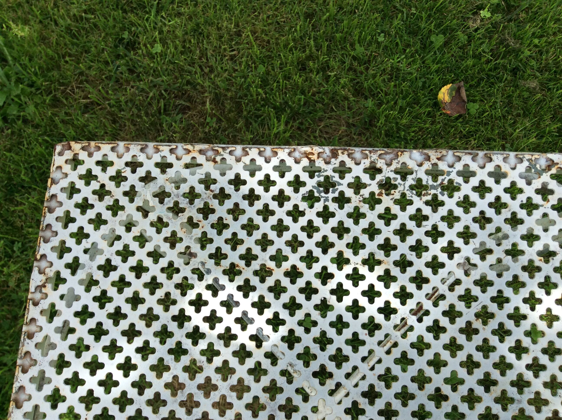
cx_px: 281
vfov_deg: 44.1
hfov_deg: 56.9
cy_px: 210
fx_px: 519
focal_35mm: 32
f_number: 2.4
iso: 32
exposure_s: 1/334
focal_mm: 3.3
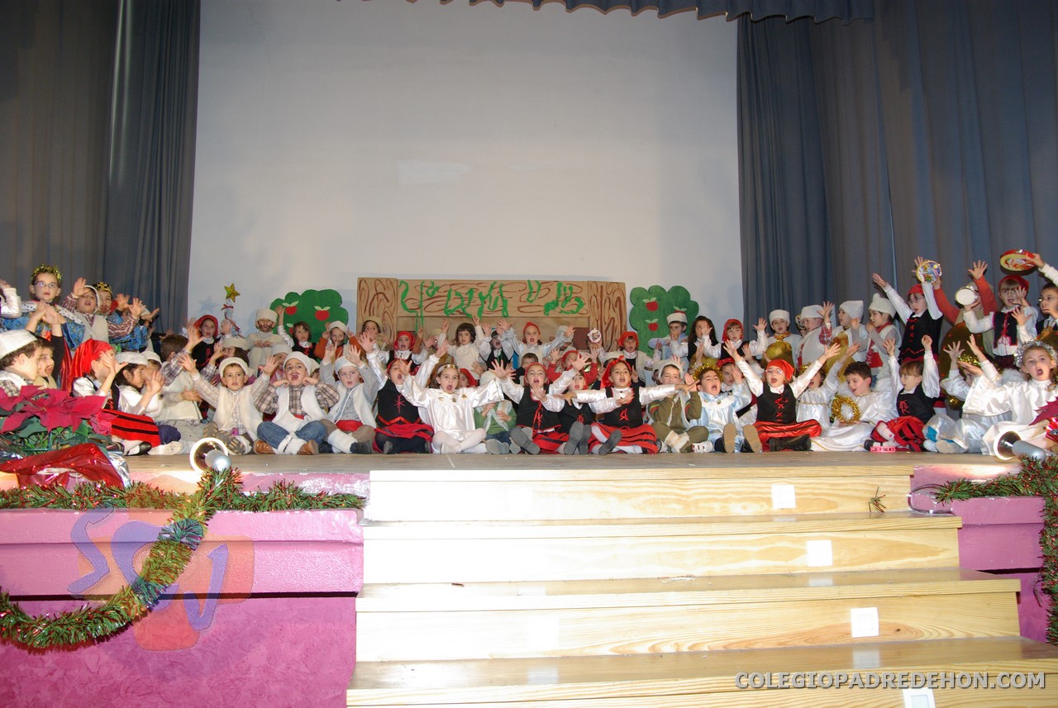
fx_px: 794
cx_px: 529
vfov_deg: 48.1
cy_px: 354
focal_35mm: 27
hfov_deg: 67.3
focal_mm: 18
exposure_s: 1/30
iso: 400
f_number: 4.5
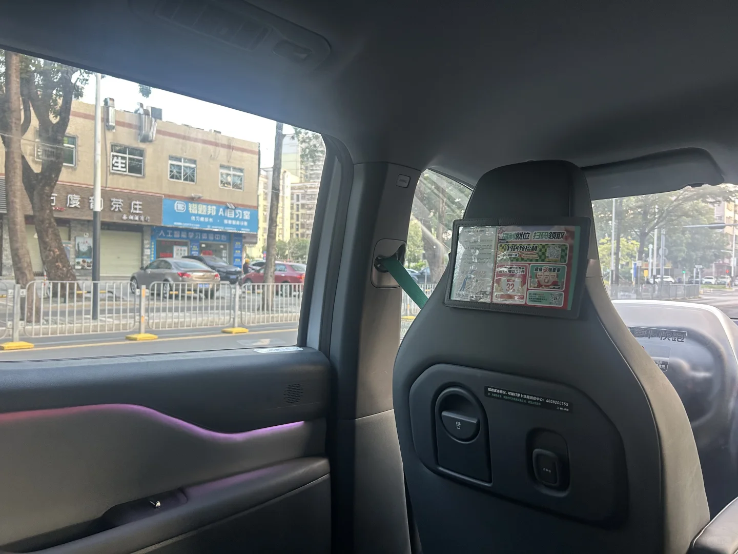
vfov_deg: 53.1
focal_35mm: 26
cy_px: 277
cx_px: 369
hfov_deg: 67.3
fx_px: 554
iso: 125
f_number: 1.5
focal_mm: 5.7
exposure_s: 1/116
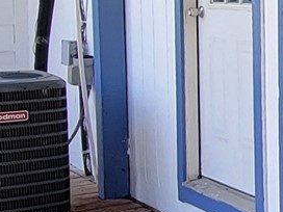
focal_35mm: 98
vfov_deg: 15.0
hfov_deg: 15.1
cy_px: 50
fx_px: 801
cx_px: 612
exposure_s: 1/303
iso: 50
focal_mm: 2.2
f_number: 2.2
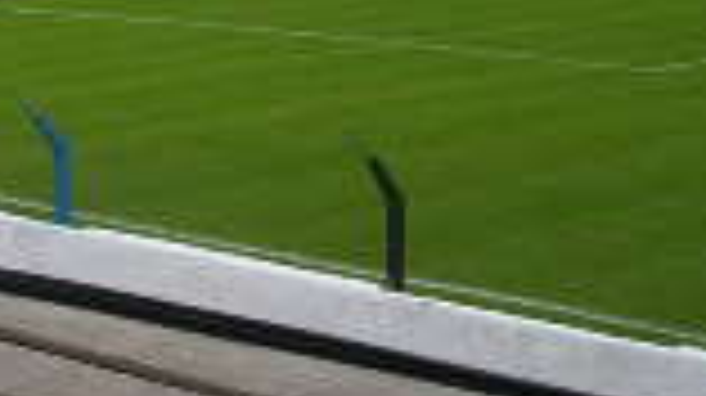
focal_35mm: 132
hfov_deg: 15.7
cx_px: -117
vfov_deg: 9.0
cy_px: -97
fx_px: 2469
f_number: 4.5
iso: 100
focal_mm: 4.99
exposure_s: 1/220
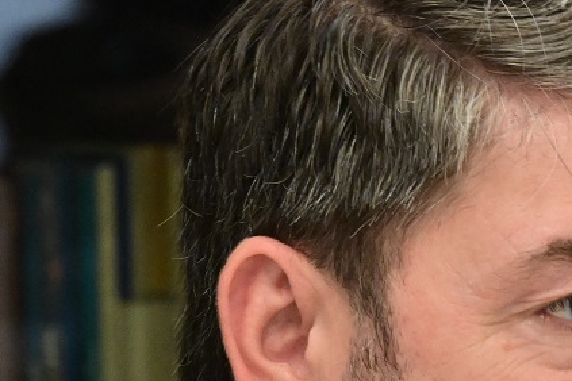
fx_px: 8357
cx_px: 549
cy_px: 336
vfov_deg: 2.6
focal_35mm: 526
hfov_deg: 3.9
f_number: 9
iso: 8000
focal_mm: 160
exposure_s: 1/60
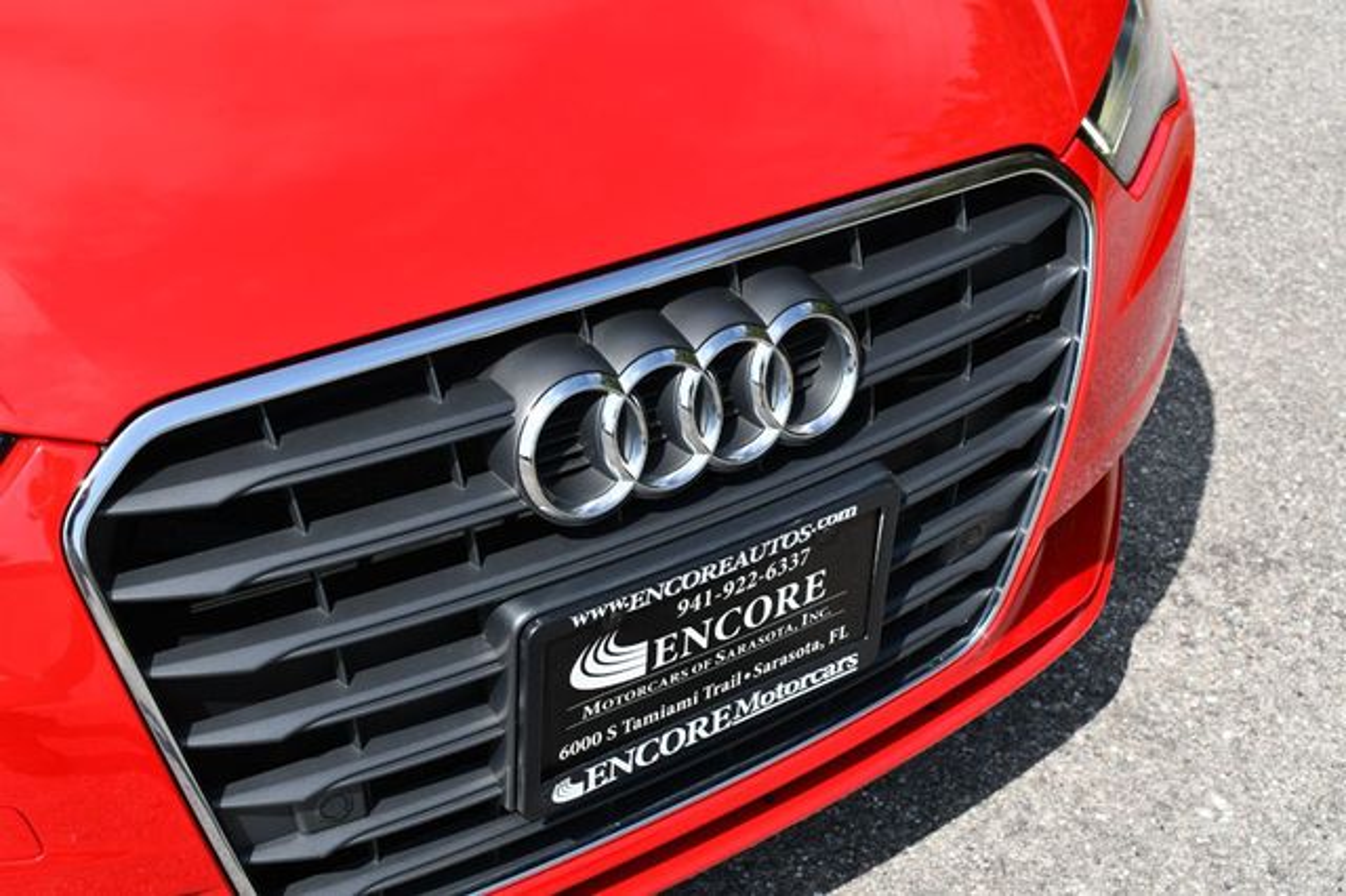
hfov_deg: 36.9
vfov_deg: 25.0
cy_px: 448
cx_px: 673
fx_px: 2018
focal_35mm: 54
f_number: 8
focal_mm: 36
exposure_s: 1/250
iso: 100
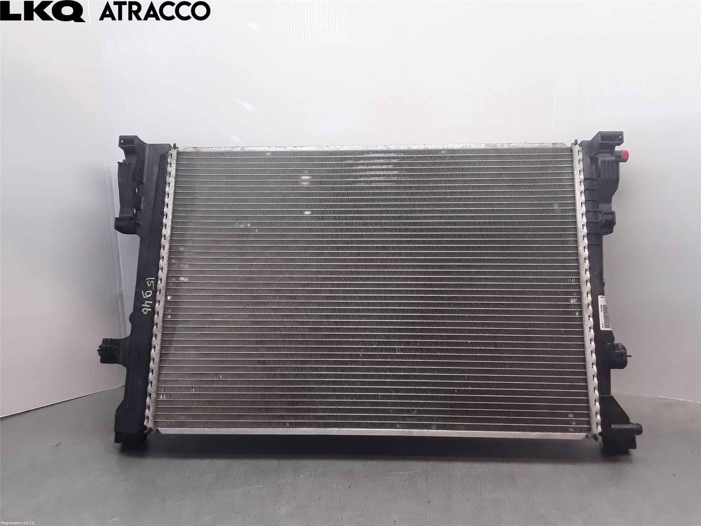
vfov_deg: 49.7
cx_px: 350
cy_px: 263
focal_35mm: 28
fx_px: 567
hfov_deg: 63.4
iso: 100
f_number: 1.9
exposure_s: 1/139
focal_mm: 2.91
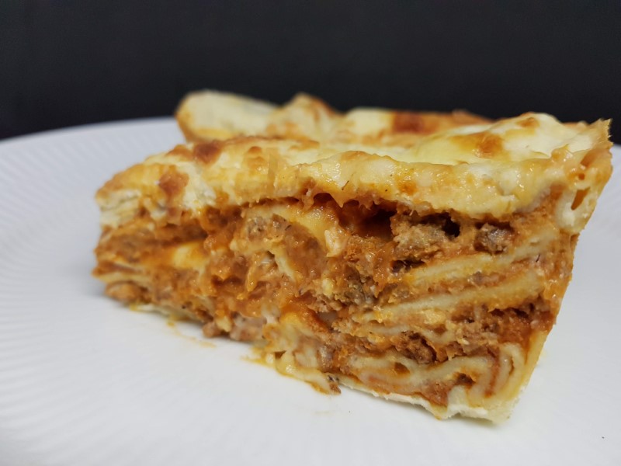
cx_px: 310
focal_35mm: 26
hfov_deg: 67.3
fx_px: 466
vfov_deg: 53.1
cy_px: 233
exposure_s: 1/50
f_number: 1.7
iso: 80
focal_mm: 4.2
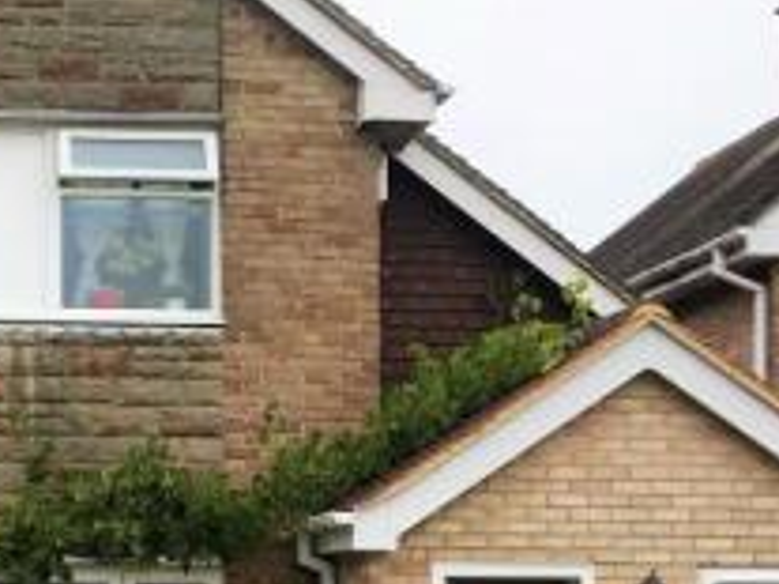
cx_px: 77
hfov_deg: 24.0
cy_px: 450
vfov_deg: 18.5
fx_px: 1777
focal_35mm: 79
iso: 20
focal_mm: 3.99
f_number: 1.8
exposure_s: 1/887
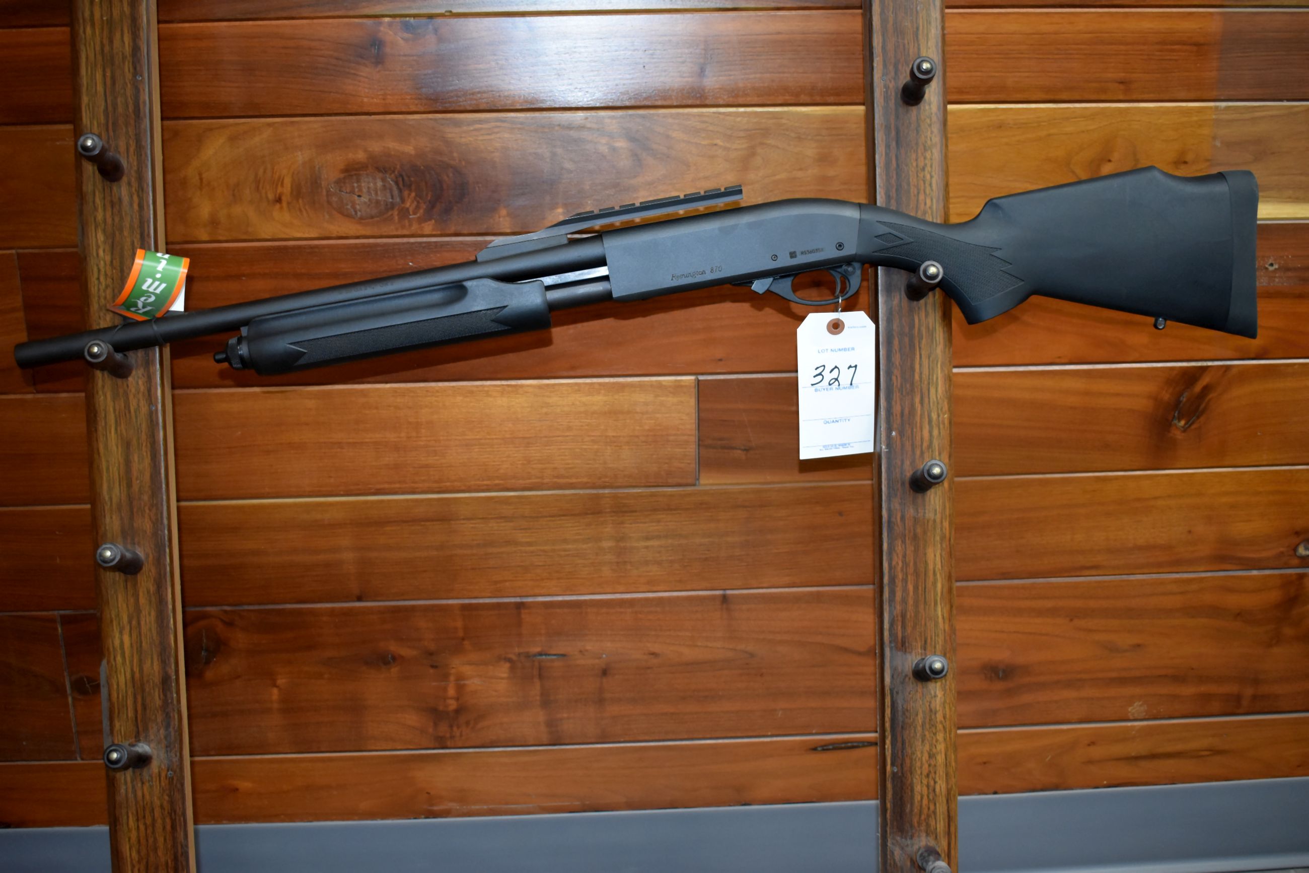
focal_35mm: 39
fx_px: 1418
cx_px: 654
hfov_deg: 49.6
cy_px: 436
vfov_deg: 34.2
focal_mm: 26
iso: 1250
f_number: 4
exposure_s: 1/60
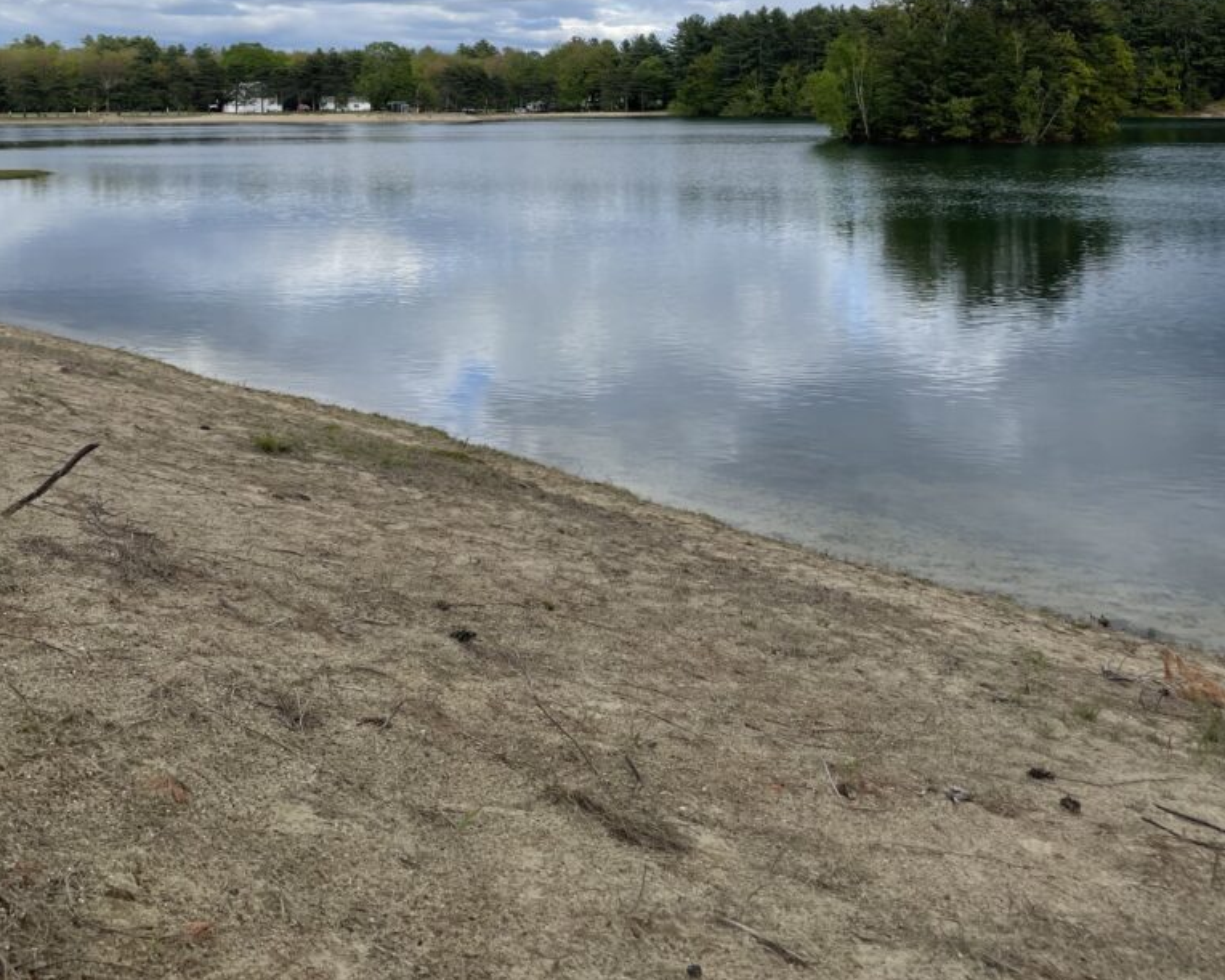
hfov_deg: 52.8
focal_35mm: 34
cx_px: 611
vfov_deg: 41.8
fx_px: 1233
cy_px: 220
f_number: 1.6
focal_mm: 4.2
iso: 32
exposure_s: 1/2132
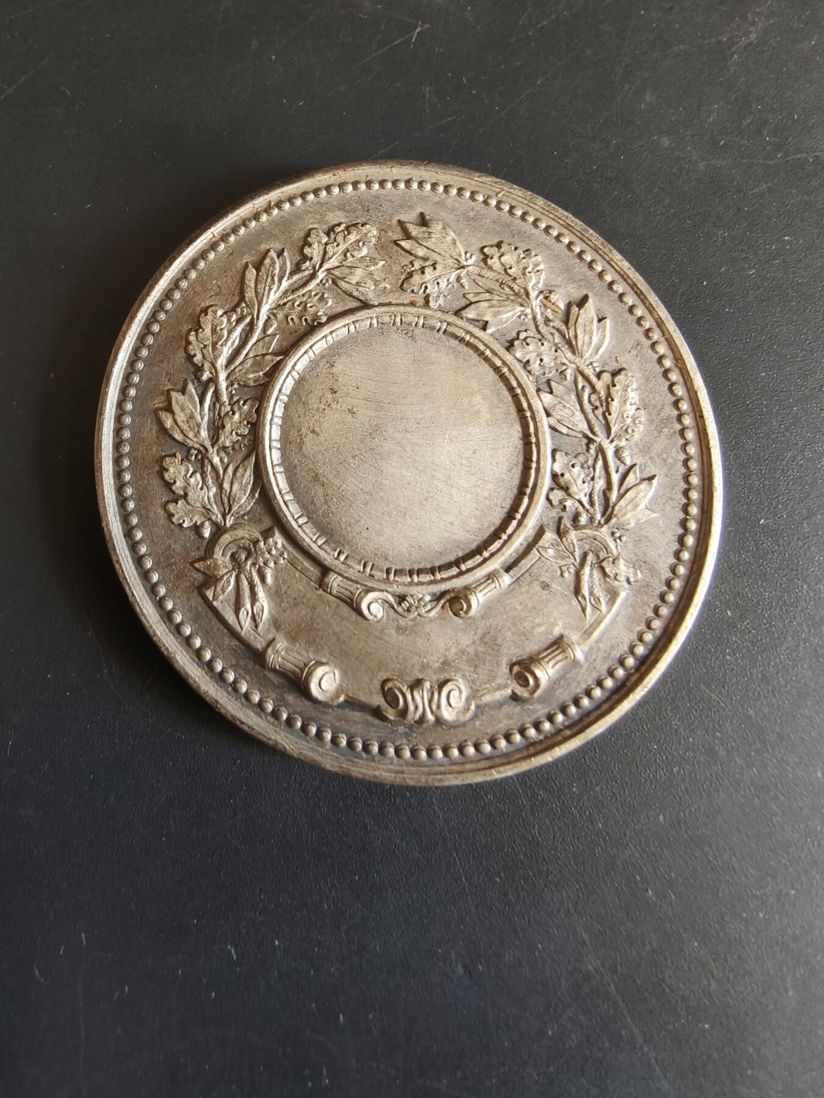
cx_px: 412
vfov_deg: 73.9
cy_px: 549
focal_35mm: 23
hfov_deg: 58.9
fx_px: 730
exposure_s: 1/50
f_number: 2
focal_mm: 2.32
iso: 400
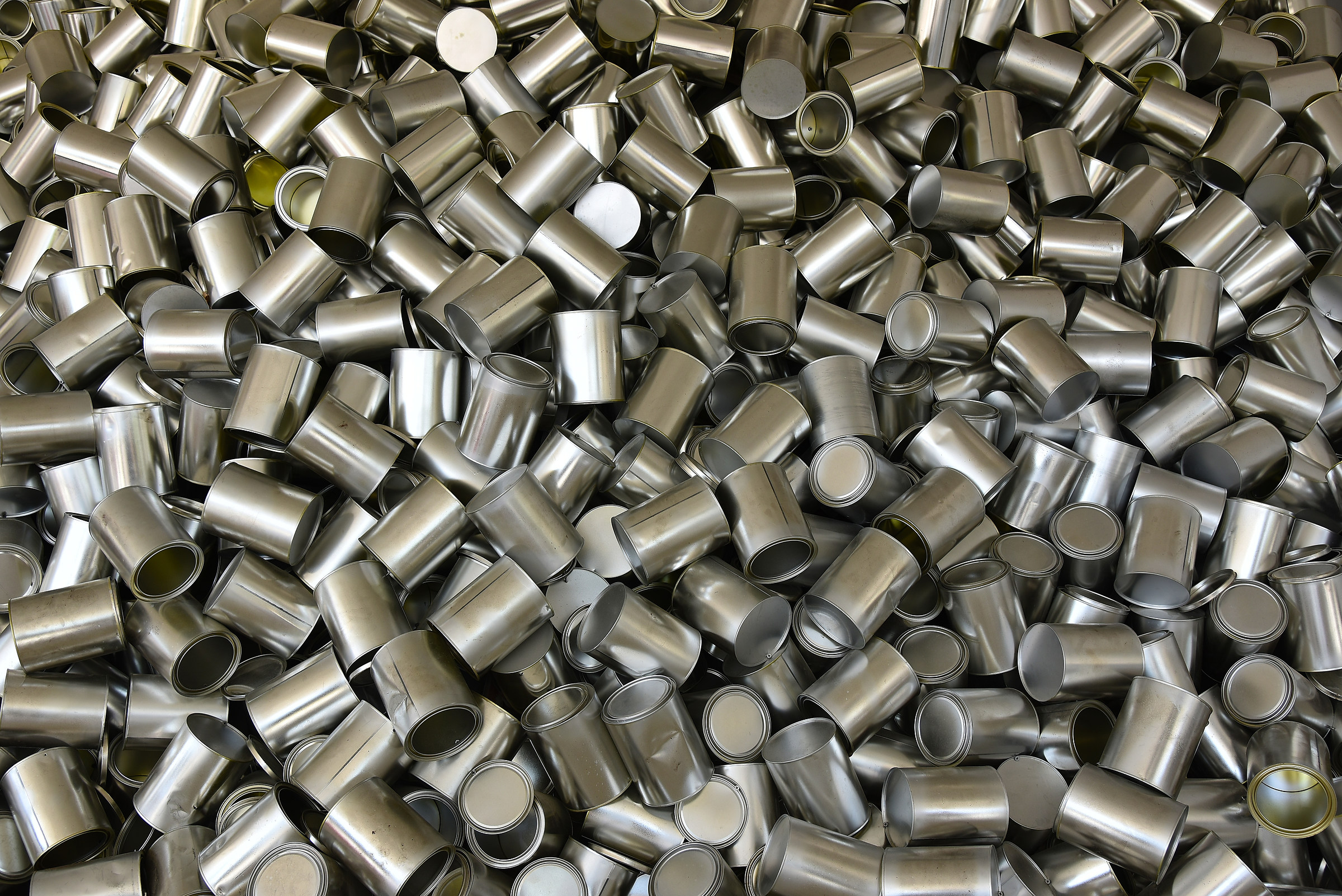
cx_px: 671
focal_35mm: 35
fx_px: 1305
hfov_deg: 54.4
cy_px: 448
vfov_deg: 37.9
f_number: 5.6
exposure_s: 1/100
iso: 100
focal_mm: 35
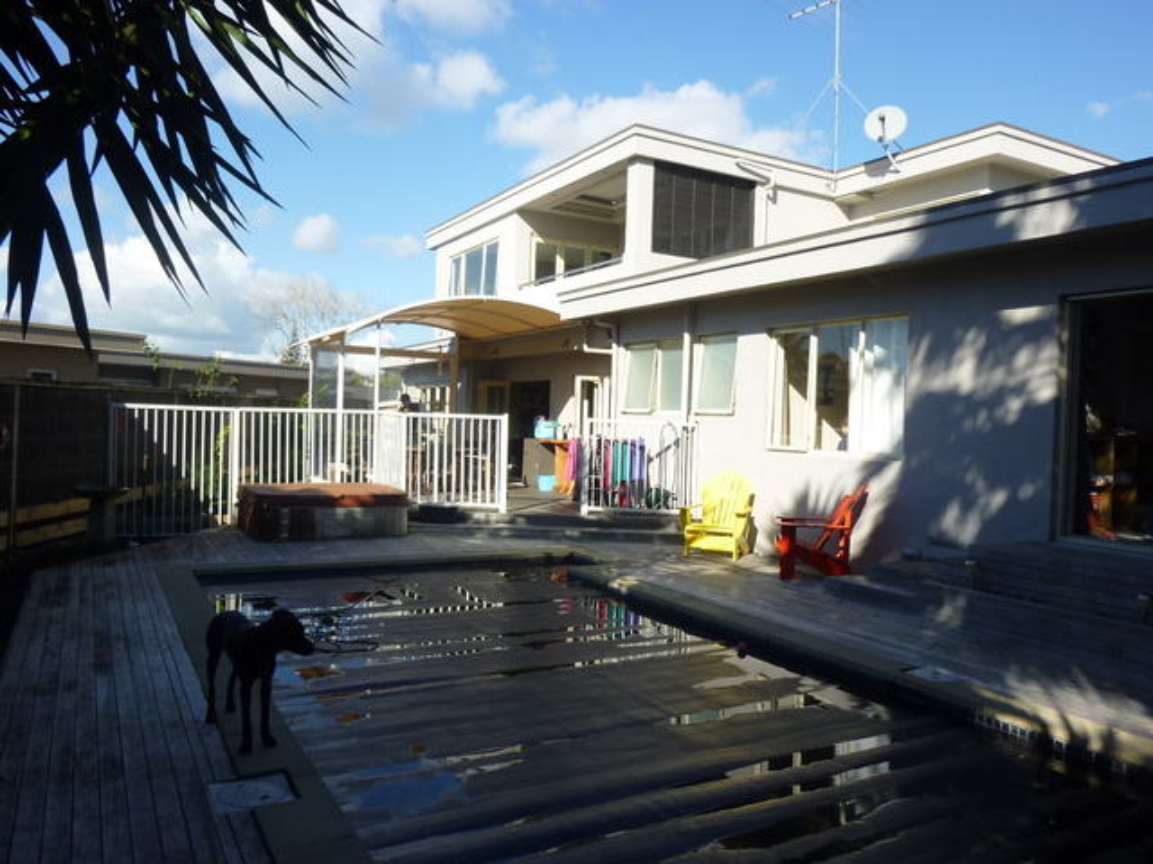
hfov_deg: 69.4
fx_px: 833
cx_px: 576
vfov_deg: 54.9
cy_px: 432
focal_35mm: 25
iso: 80
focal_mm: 4.5
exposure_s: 1/500
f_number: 3.3
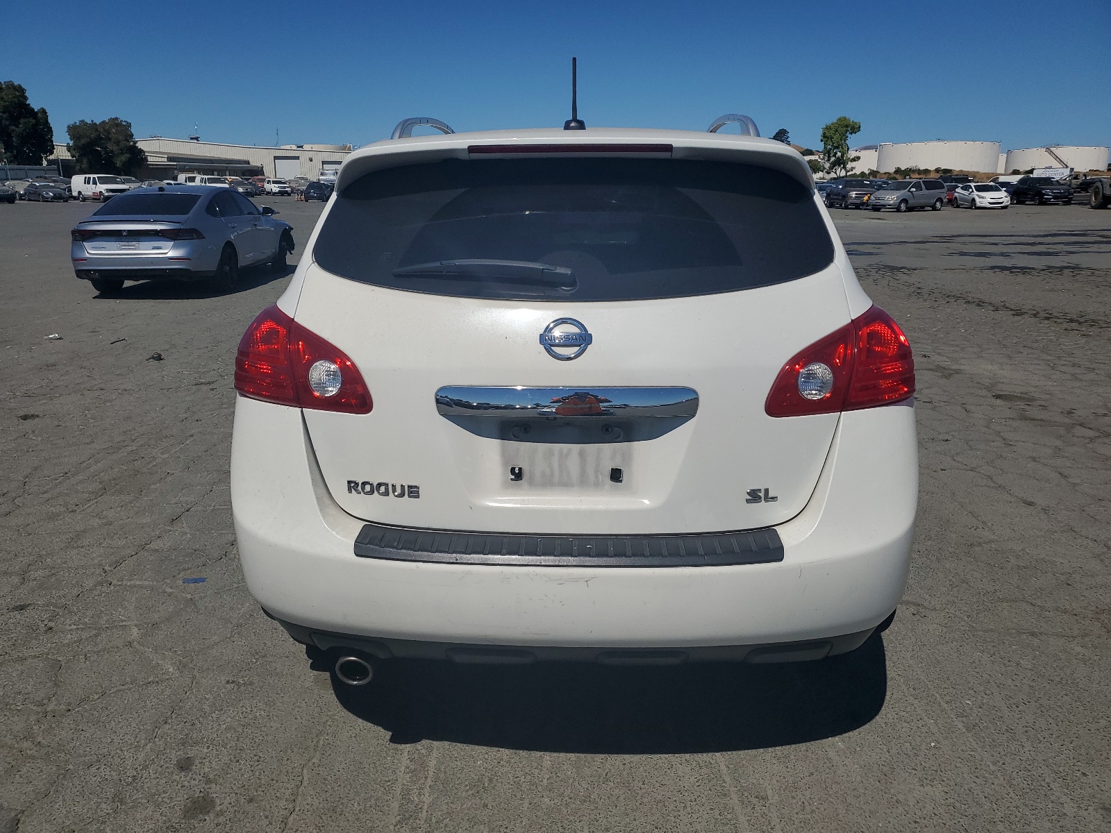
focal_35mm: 26
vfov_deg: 53.1
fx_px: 834
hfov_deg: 67.3
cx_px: 556
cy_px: 416
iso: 52
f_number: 1.5
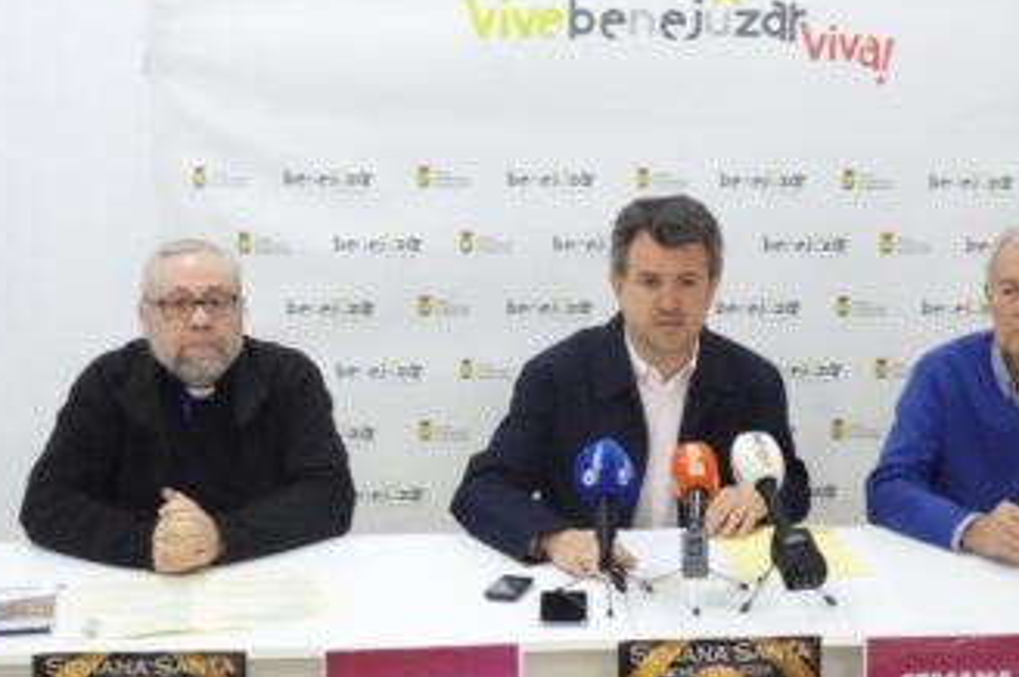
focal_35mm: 64
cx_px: 609
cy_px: 449
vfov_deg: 21.1
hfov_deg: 31.4
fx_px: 1810
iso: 1250
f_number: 4.5
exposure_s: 1/50
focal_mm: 7.79
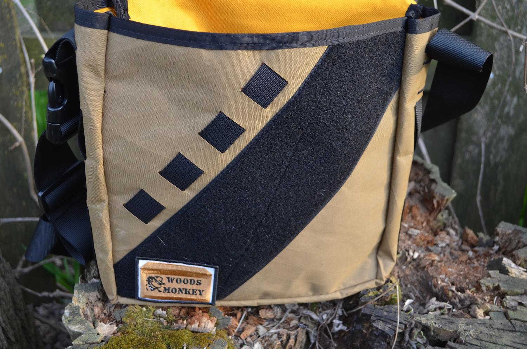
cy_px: 174
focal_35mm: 48
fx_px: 701
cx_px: 264
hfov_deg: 41.2
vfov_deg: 27.9
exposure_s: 1/100
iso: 400
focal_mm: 32
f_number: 4.8
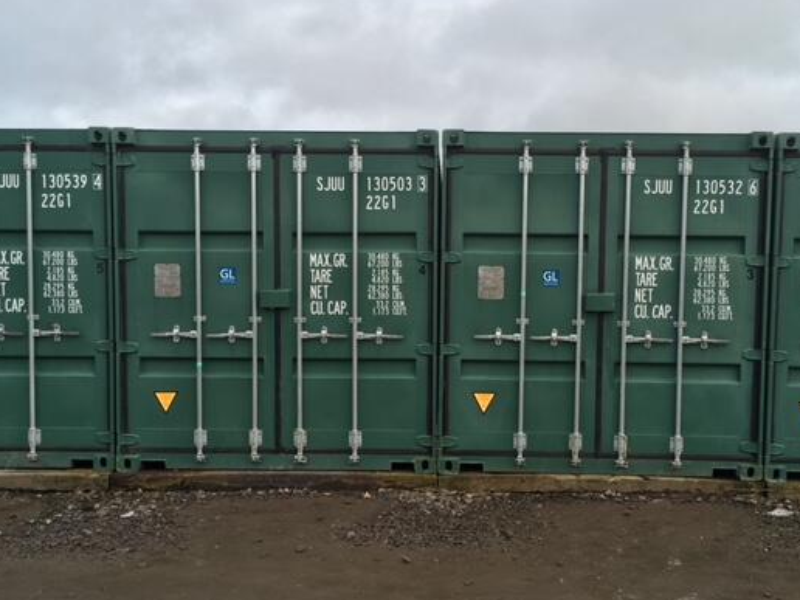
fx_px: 832
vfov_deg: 39.6
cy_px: 338
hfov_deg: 51.3
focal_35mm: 36
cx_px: 439
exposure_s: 1/211
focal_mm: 4.15
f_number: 2.2
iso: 25
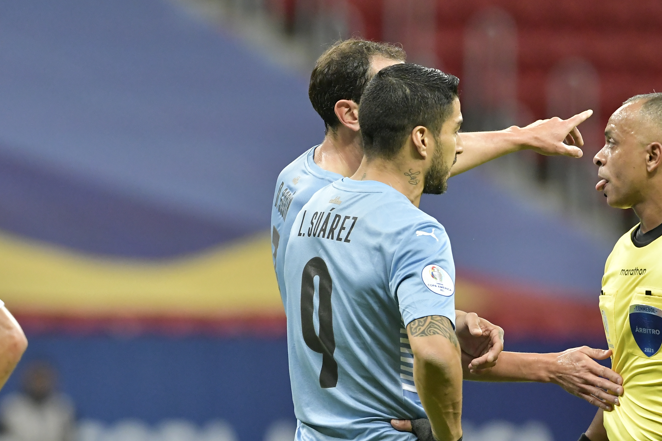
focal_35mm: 964
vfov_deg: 1.4
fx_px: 17724
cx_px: 427
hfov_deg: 2.1
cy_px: 320
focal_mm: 400
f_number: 5
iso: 3200
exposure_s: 1/500
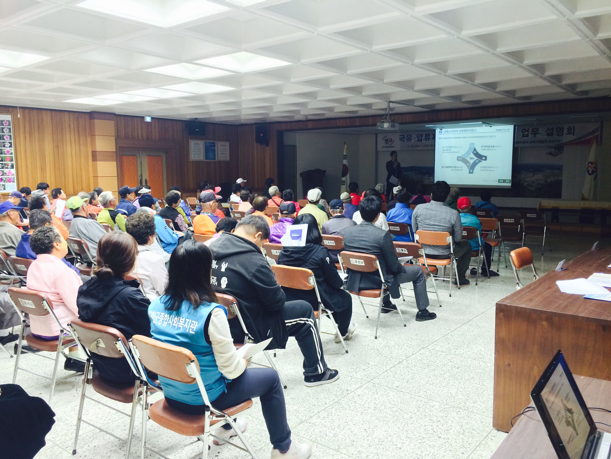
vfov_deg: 48.2
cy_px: 230
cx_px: 306
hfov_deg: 61.7
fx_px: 512
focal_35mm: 29
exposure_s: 1/30
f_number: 2.2
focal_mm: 4.15
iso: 64
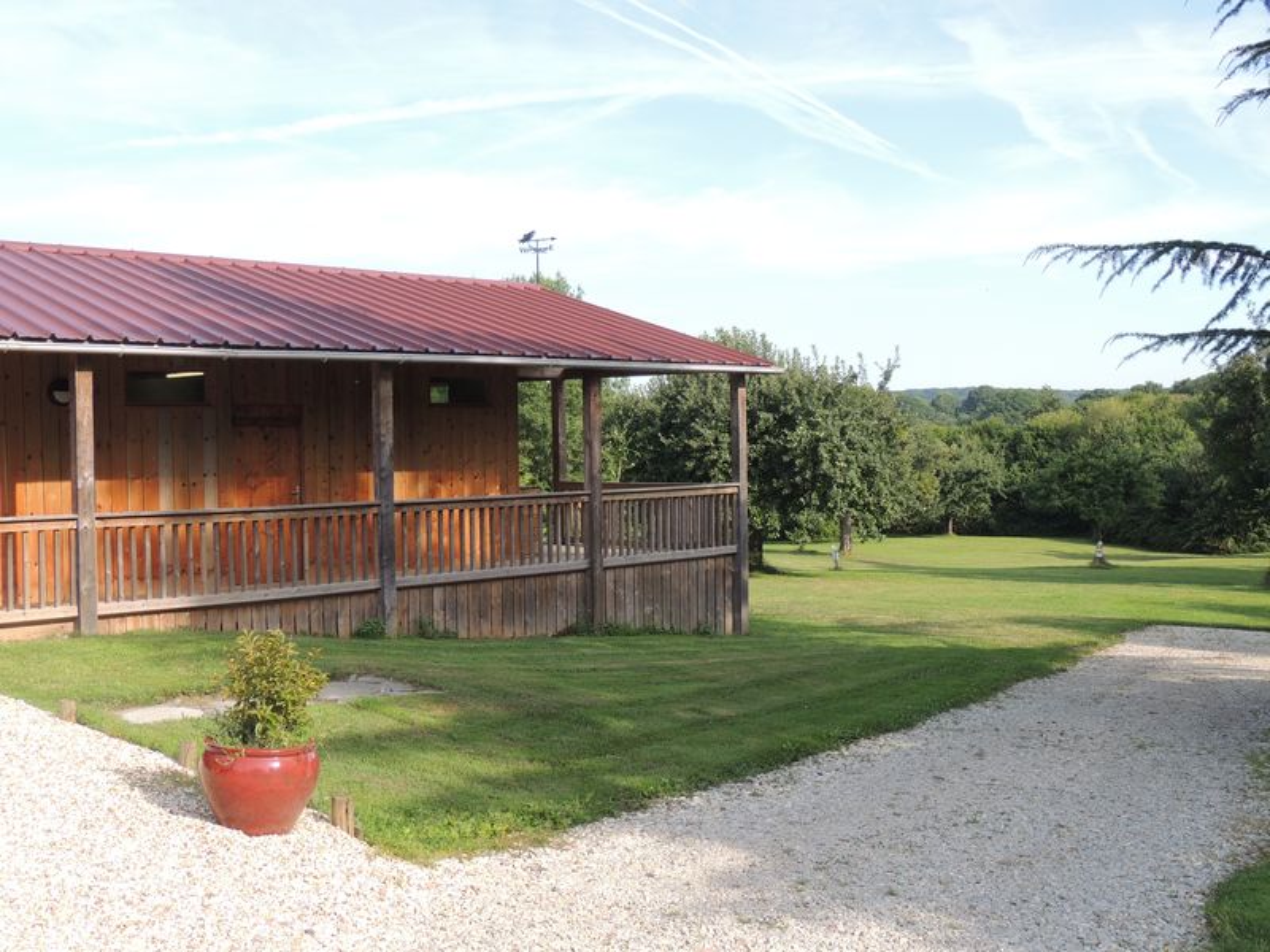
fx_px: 1468
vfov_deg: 36.0
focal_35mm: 40
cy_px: 476
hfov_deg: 46.8
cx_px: 635
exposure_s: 1/400
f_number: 3.3
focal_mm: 7.1
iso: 100
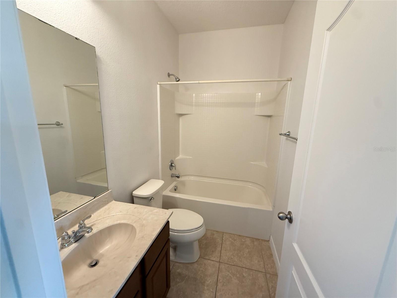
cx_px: 198
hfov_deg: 102.1
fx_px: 161
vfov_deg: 85.7
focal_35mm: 14
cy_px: 149
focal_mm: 2.22
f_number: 2.2
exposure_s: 1/60
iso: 200
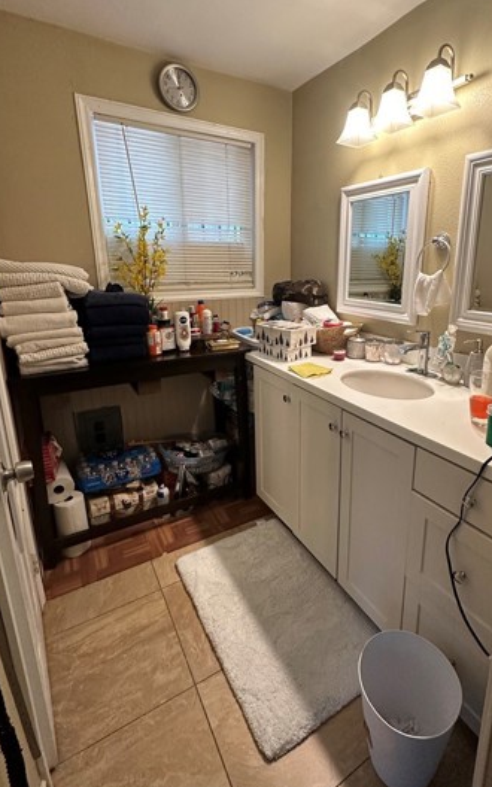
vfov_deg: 90.8
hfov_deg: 64.5
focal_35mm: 18
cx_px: 292
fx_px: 386
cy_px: 356
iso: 250
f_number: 2.2
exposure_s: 1/120
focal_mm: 2.22
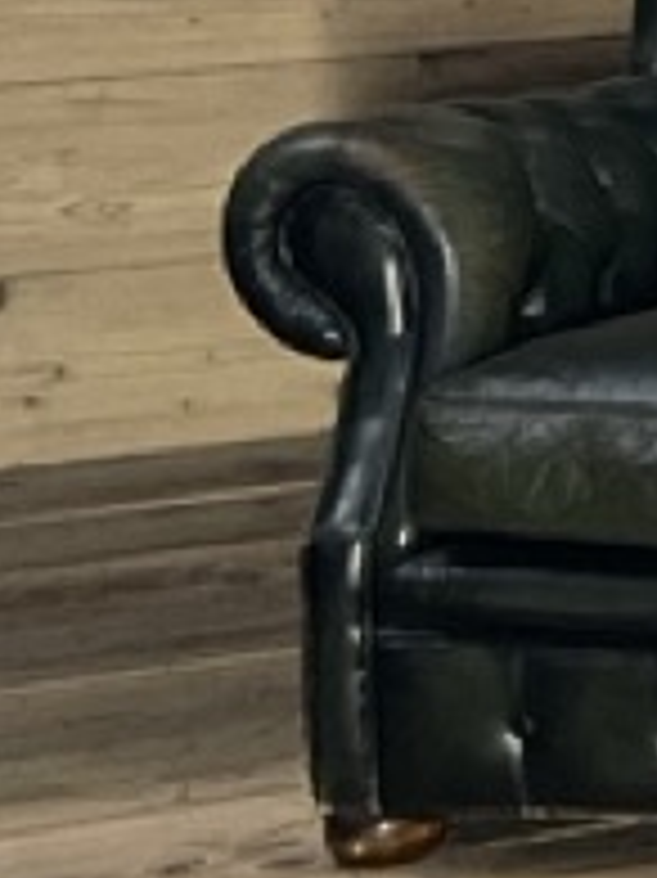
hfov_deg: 8.0
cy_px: -513
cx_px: 1863
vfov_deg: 11.5
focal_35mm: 164
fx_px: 4155
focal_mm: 5.1
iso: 320
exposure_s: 1/60
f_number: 1.6
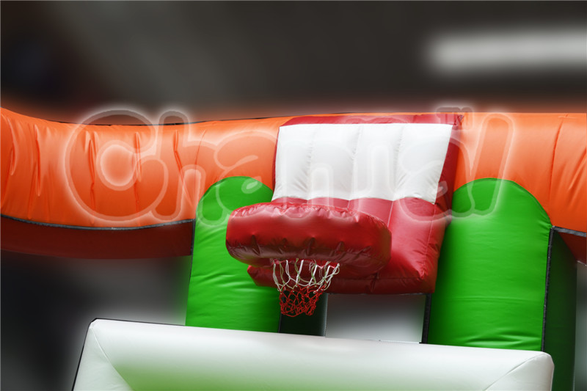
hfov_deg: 31.9
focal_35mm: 63
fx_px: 1027
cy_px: 196
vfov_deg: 21.6
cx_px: 294
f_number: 7.1
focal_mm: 42
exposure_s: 1/200
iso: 100
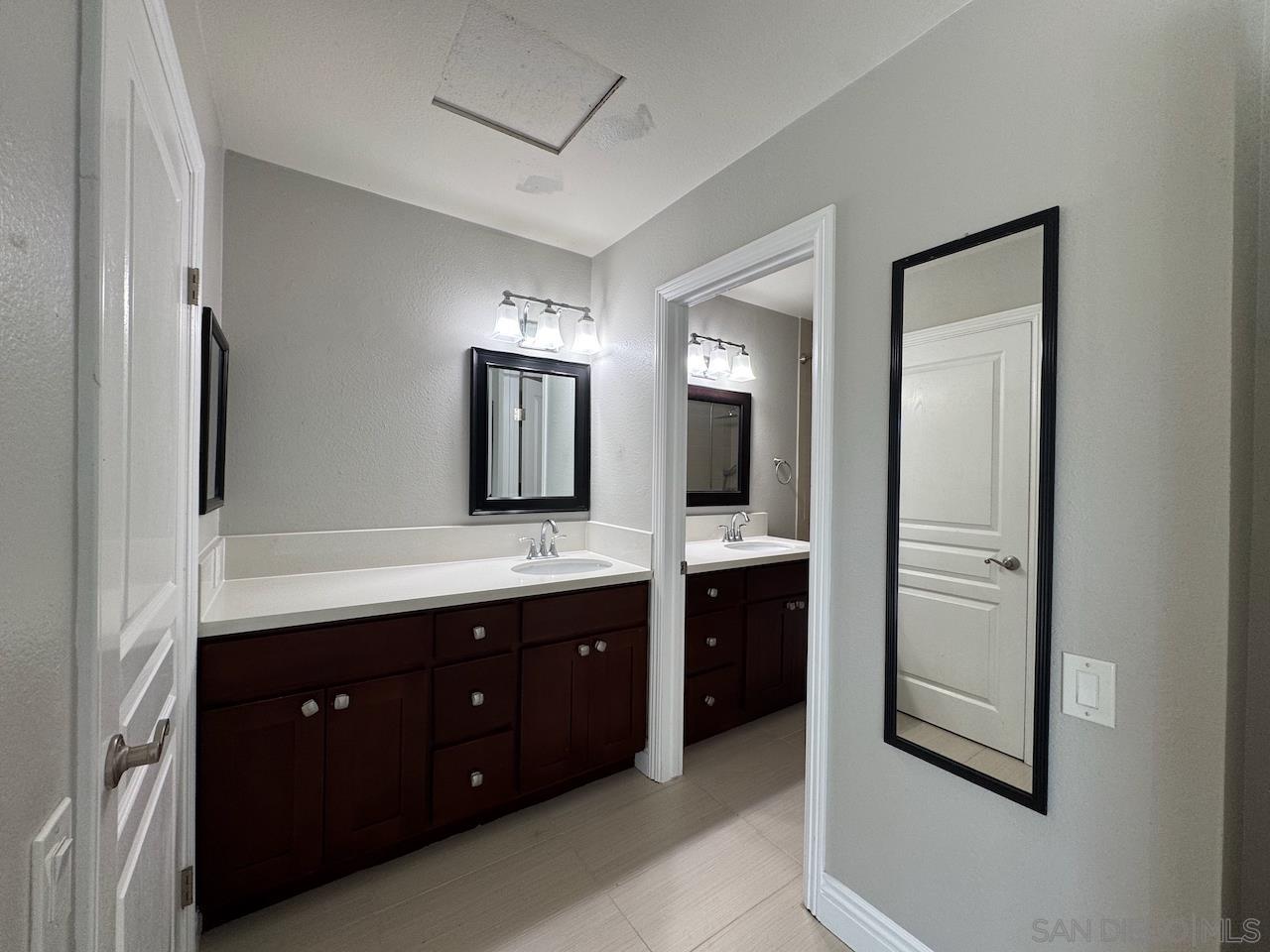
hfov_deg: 102.1
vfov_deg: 85.7
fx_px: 514
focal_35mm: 14
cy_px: 476
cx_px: 635
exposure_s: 1/120
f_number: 2.2
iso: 100
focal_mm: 2.22
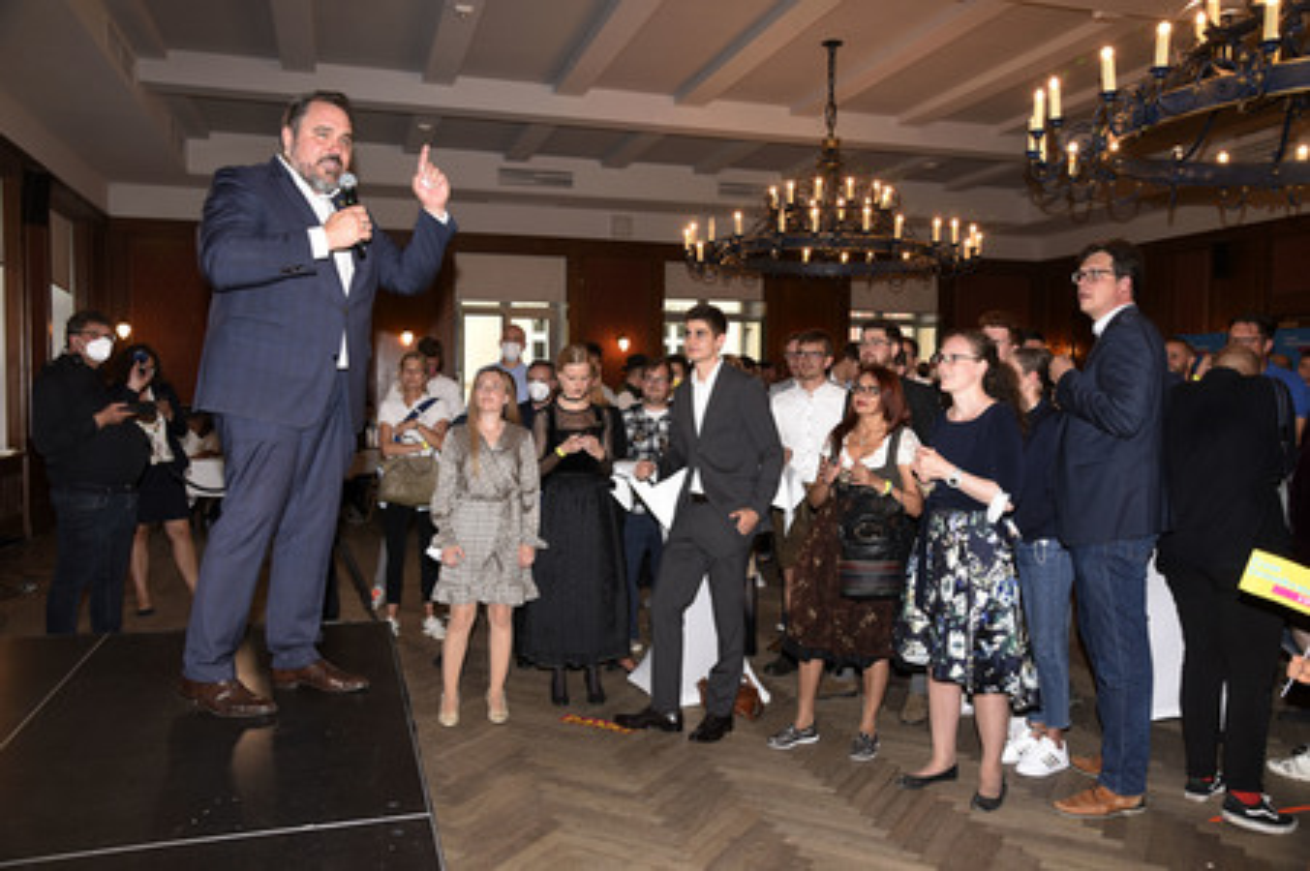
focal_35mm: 30
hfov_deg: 62.0
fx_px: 1091
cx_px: 655
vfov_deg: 43.5
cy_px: 436
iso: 1250
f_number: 6.3
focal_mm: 30
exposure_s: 1/80
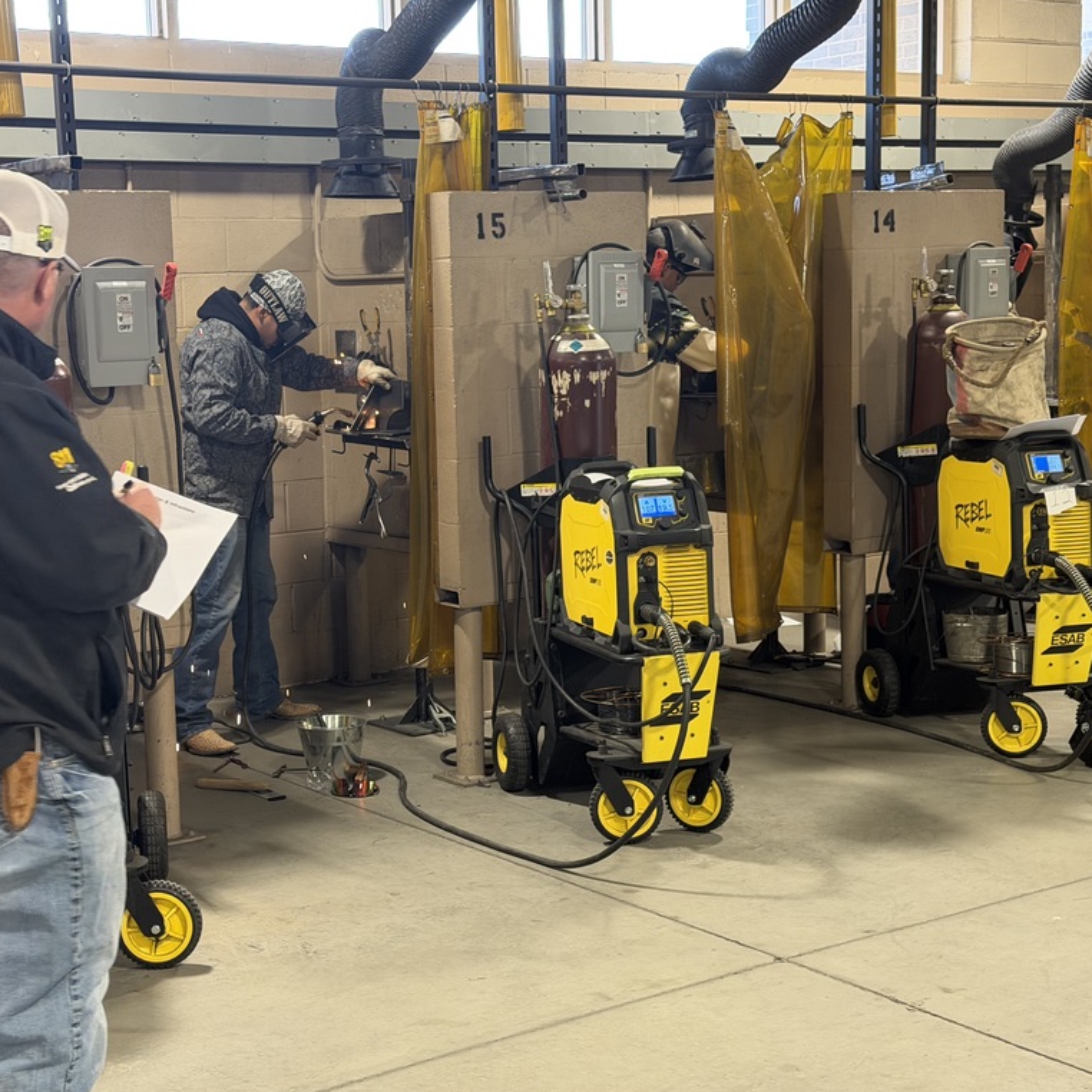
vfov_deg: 30.0
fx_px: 2034
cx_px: 470
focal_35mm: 57
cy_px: 546
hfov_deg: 30.0
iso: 200
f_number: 1.78
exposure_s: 1/60
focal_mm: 6.76
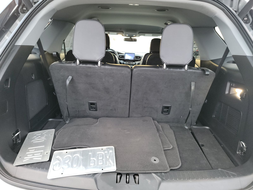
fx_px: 175
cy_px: 95
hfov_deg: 71.6
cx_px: 126
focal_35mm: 24
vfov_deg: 56.8
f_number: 1.8
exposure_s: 1/59
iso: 818
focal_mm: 6.7
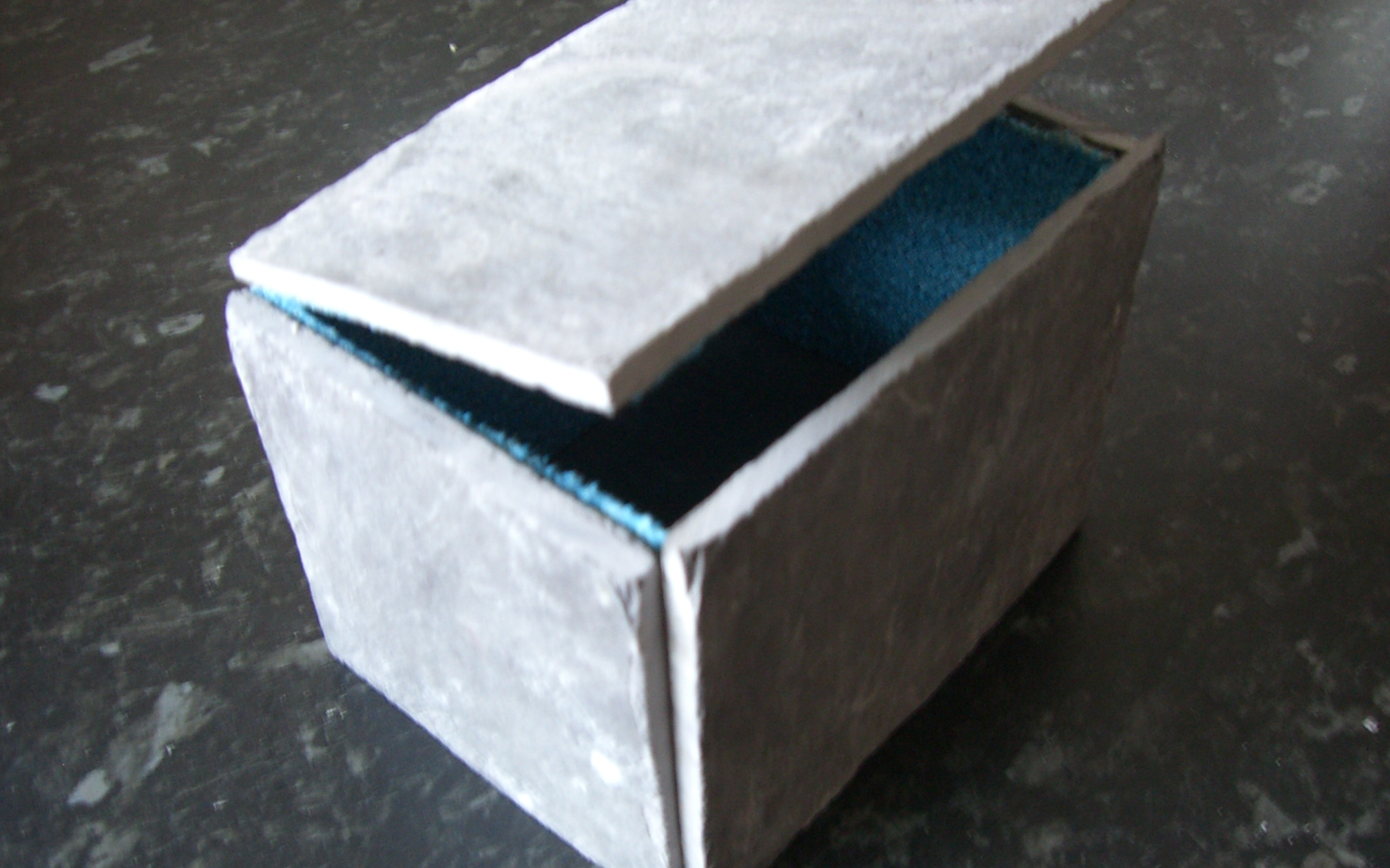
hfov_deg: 48.2
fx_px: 1553
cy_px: 458
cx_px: 706
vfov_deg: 31.2
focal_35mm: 41
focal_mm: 6.2
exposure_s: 1/8
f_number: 2.7
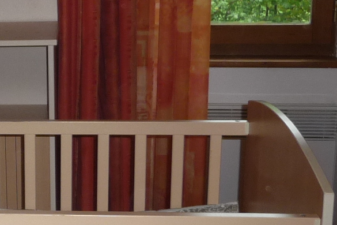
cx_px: -15
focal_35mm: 102
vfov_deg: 13.4
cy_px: 155
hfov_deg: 19.3
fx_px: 955
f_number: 3.3
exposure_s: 1/30
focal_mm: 4.7
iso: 160
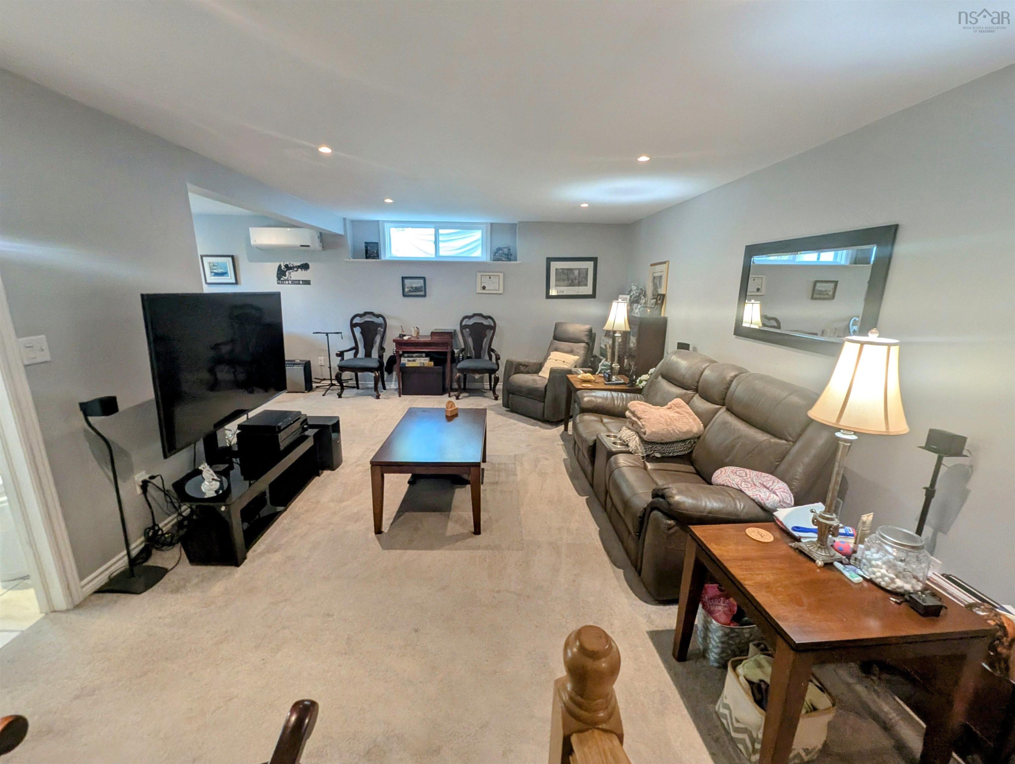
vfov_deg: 90.1
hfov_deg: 106.1
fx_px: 382
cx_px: 508
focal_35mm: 13
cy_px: 382
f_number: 2.2
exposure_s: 1/60
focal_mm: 1.95
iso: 246
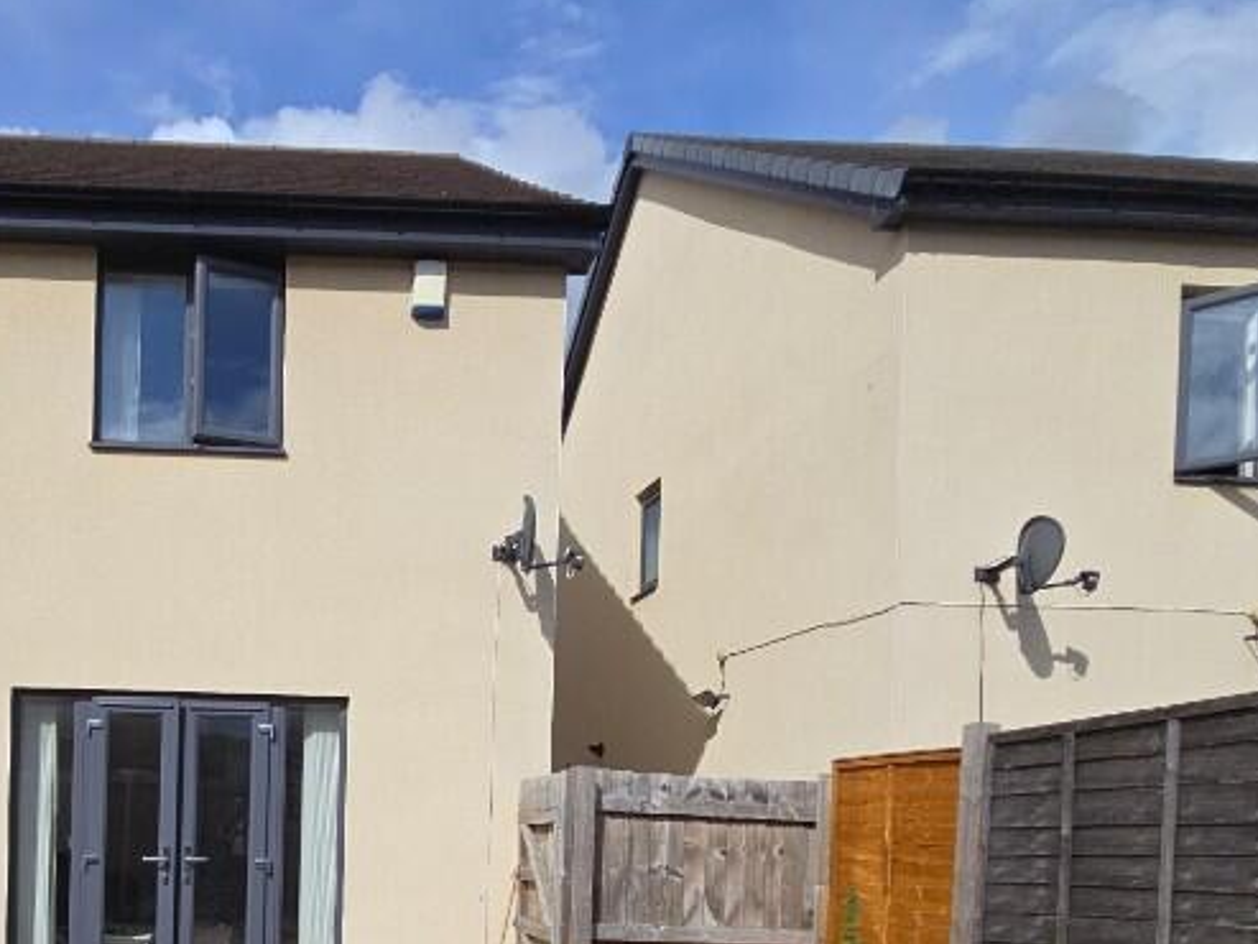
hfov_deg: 60.2
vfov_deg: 46.5
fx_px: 981
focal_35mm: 27
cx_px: 255
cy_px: 844
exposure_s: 1/3418
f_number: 2.2
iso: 50
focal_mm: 2.2
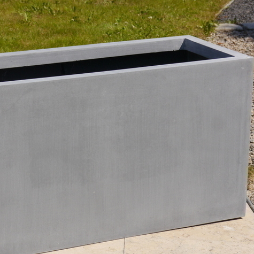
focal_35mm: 125
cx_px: 74
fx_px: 1038
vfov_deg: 14.0
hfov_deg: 13.9
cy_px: 147
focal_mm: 42
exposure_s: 1/400
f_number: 10
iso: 160
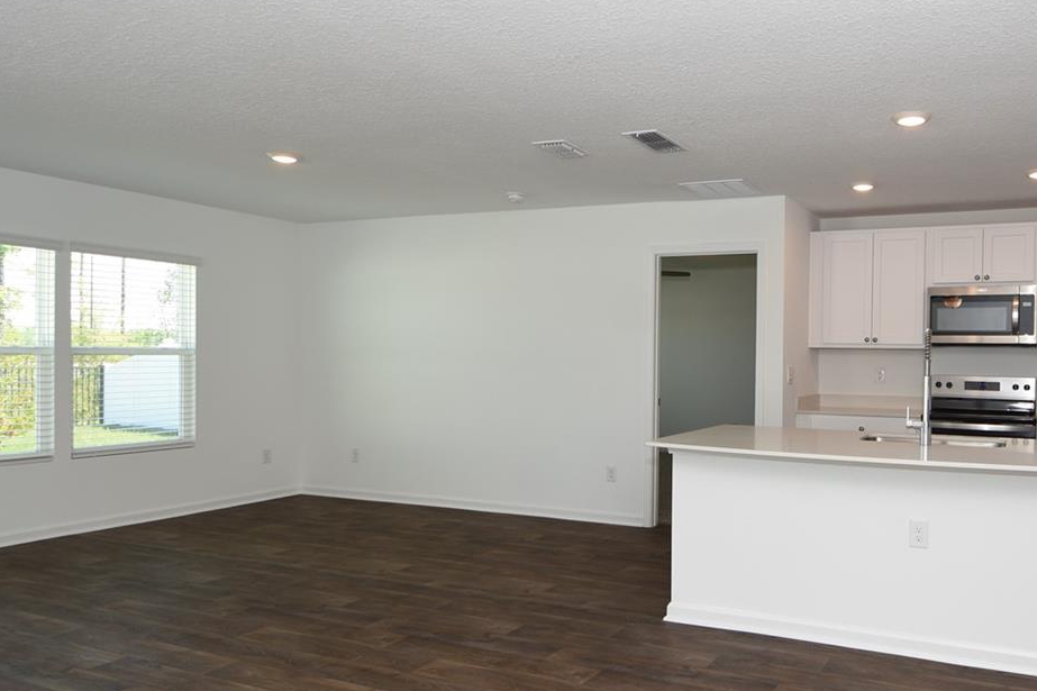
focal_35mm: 26
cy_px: 388
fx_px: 749
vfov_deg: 49.4
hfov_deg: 66.5
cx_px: 734
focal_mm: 10
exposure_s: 1/60
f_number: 4
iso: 100
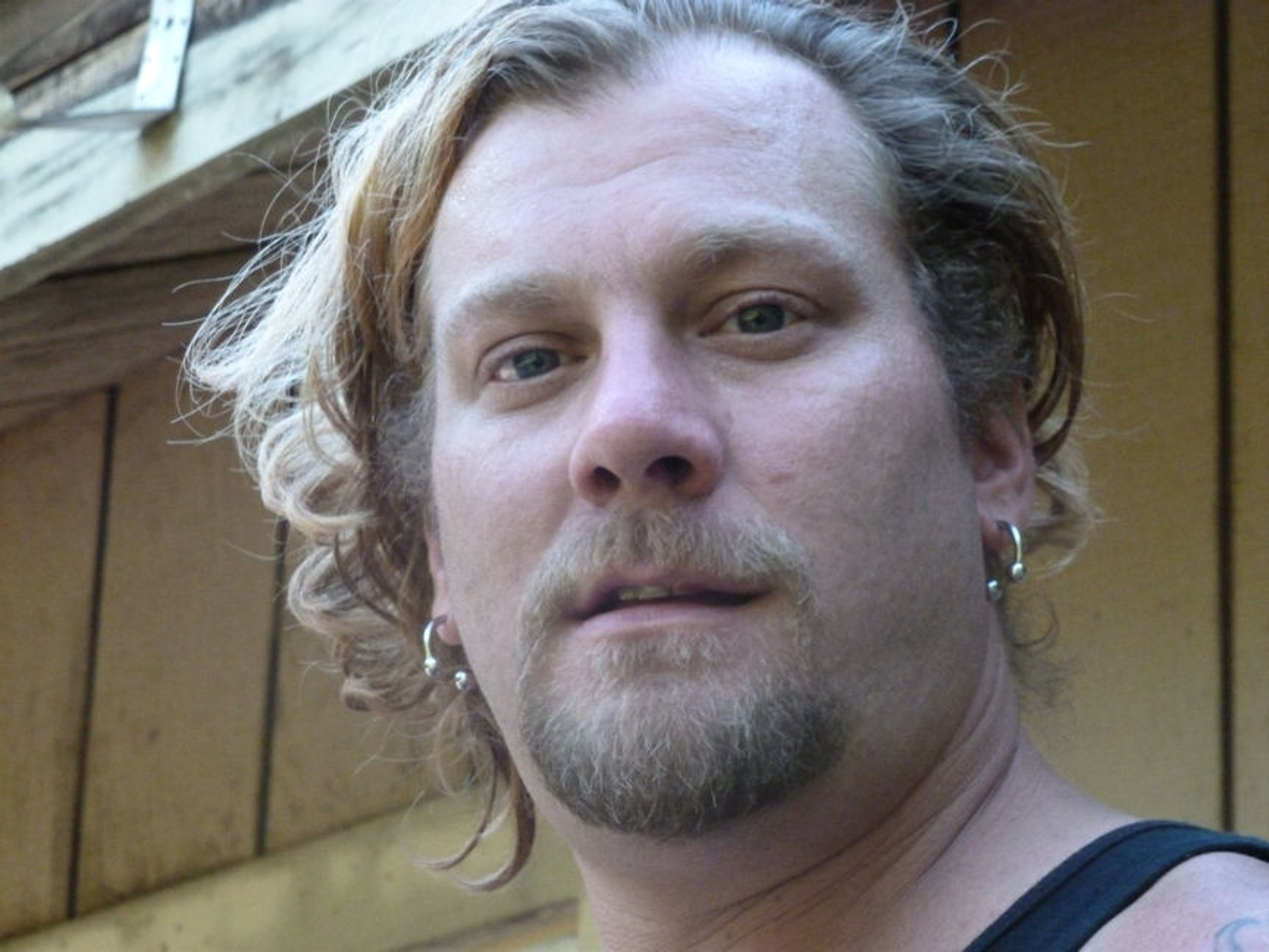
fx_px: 5206
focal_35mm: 142
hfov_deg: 13.9
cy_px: 476
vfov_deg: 10.4
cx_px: 634
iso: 800
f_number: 5.3
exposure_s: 1/160
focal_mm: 25.5
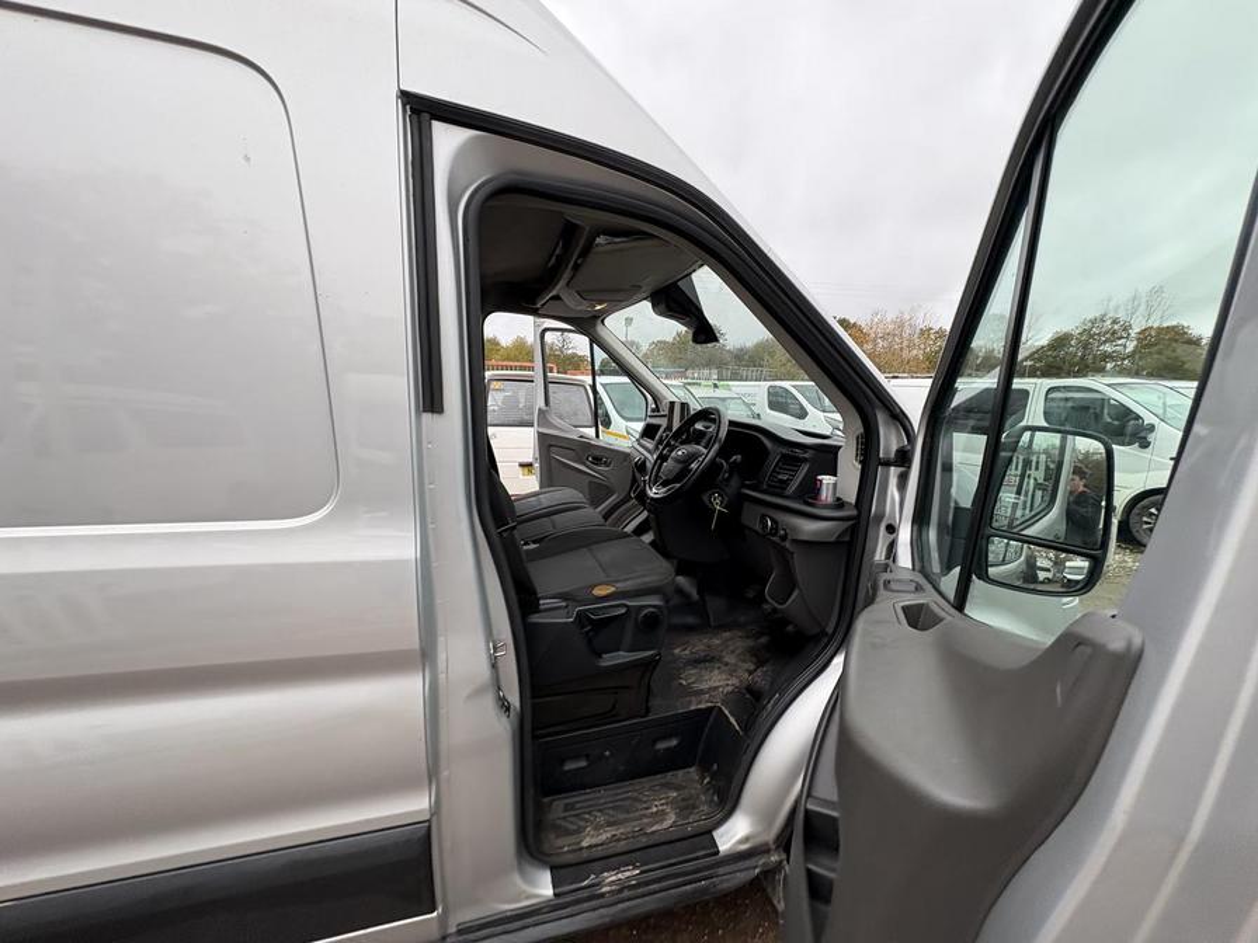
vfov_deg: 85.7
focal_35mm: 14
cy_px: 472
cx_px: 629
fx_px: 509
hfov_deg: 102.1
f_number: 2.2
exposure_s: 1/101
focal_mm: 2.22
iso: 64
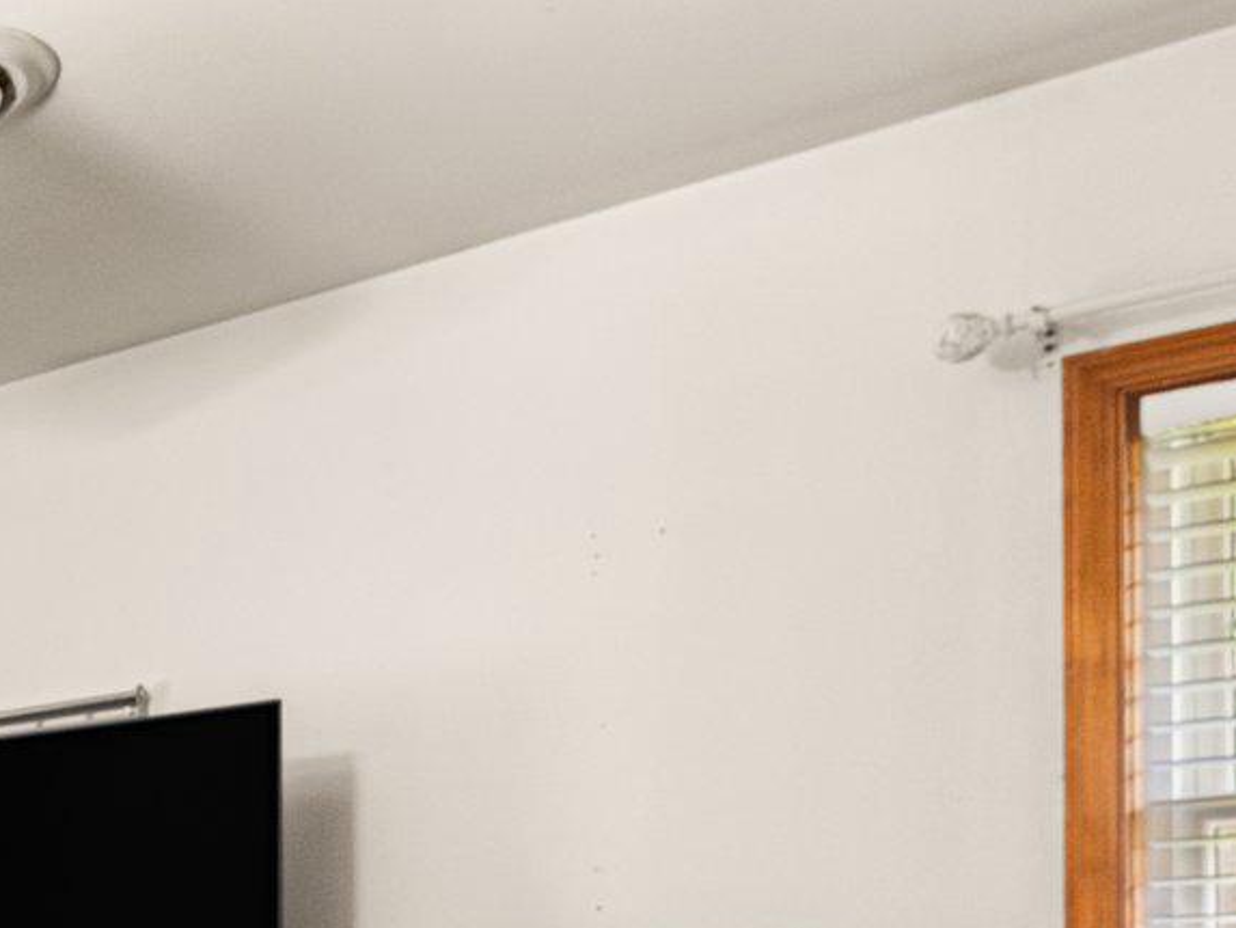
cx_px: -697
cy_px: 1175
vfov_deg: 23.5
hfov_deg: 24.9
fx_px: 1989
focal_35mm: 56
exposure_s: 1/8
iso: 1000
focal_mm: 16.2
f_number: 7.1
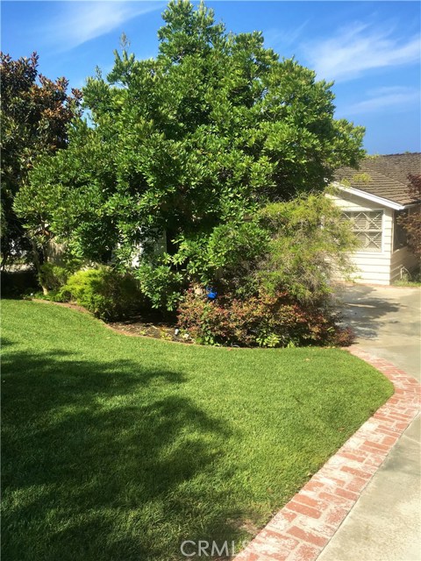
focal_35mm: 29
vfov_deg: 61.7
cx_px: 210
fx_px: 470
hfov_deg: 48.2
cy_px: 280
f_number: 2.2
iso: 25
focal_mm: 4.15
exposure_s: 1/1068
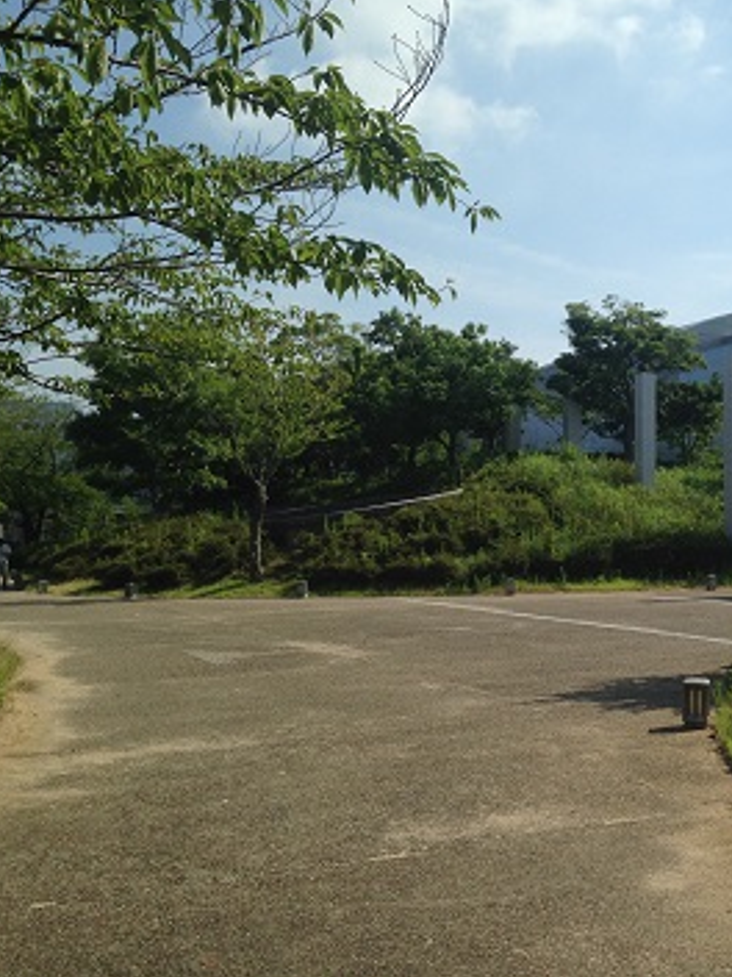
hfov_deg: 31.0
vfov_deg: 42.1
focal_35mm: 45
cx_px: 627
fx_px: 1269
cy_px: 491
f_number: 2.4
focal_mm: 4.12
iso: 50
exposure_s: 1/2584
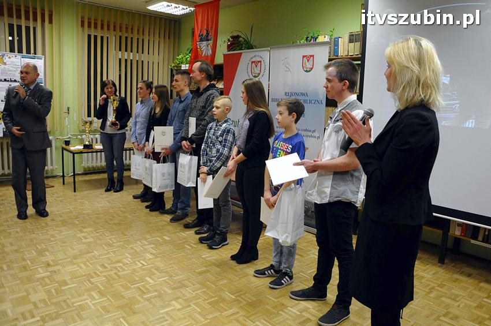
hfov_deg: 67.4
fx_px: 368
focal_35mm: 27
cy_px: 163
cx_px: 246
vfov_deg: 47.8
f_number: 5.6
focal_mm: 18
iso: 2000
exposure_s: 1/125
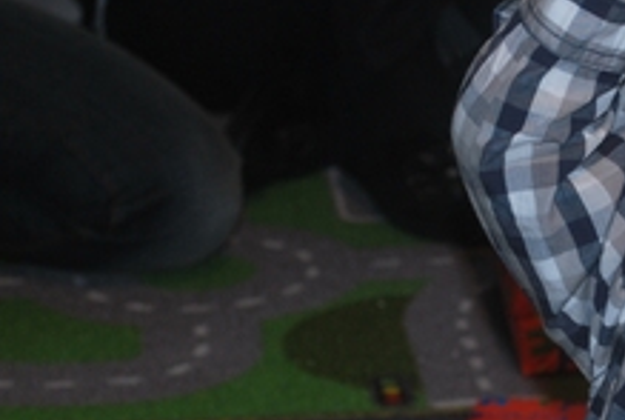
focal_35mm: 156
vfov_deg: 8.8
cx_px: 539
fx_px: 2714
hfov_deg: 13.0
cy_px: 327
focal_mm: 38
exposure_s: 1/60
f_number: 5.3
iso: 200
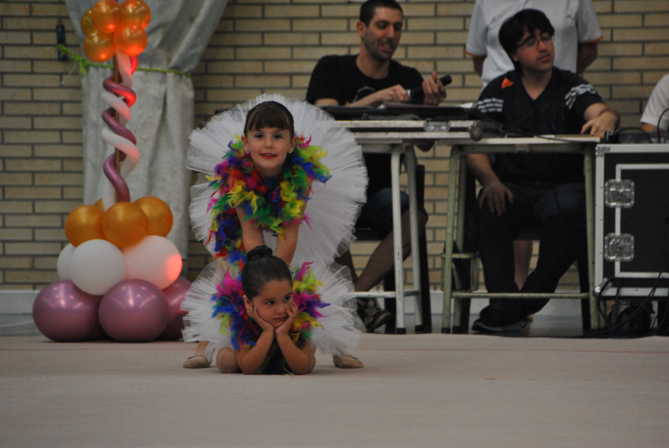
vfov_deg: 4.6
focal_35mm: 300
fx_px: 5582
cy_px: 224
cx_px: 334
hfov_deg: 6.9
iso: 800
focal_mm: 200
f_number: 6.3
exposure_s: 1/200
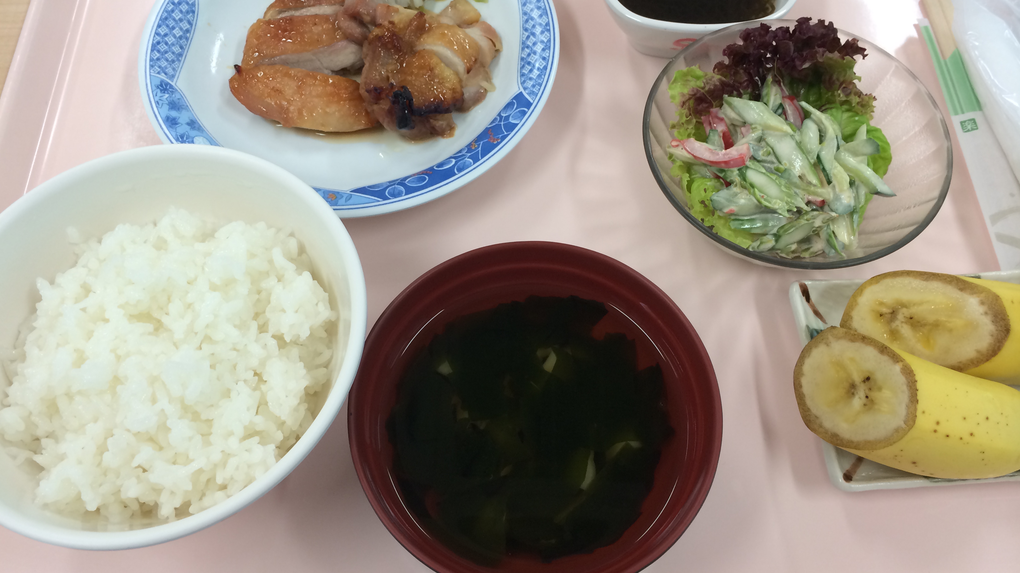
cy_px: 270
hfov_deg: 59.5
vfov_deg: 35.6
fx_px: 892
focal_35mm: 33
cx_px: 510
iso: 40
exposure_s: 1/40
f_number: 2.2
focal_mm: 4.12
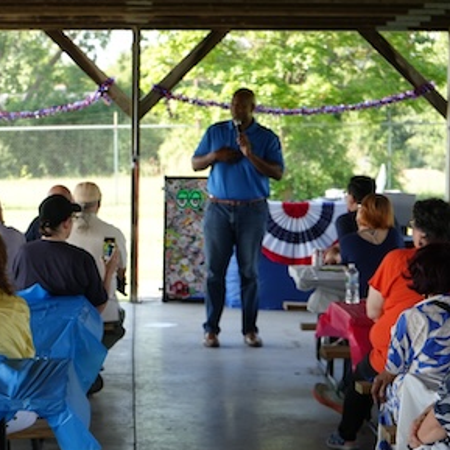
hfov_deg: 16.8
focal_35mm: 103
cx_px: 98
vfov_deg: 16.9
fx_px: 1515
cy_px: 250
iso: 320
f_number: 5.6
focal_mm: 70
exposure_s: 1/160
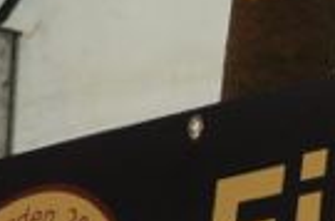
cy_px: 387
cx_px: 1025
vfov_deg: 1.4
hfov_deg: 2.2
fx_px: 8788
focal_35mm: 948
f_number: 6.3
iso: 500
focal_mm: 85
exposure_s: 1/60
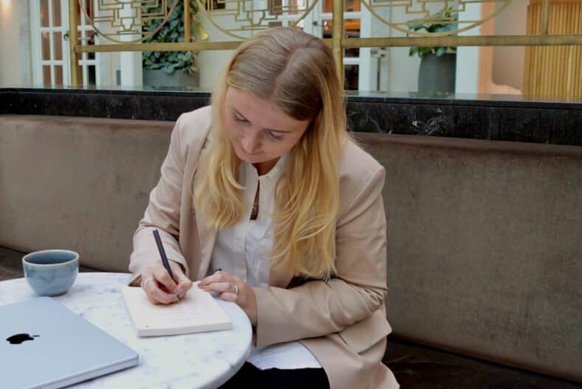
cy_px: 170
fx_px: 712
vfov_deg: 30.5
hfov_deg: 44.2
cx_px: 230
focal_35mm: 44
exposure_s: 1/80
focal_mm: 13.08
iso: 1000
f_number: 2.8
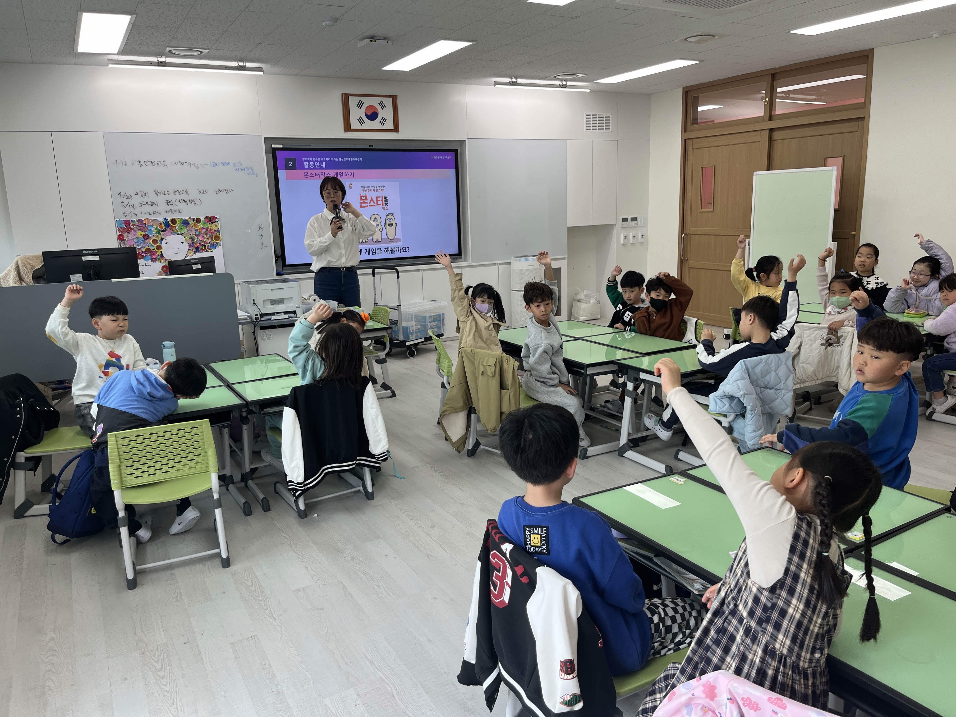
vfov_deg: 53.1
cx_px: 478
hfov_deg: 67.3
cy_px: 358
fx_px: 718
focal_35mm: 26
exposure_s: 1/164
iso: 50
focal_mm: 5.1
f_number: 1.6
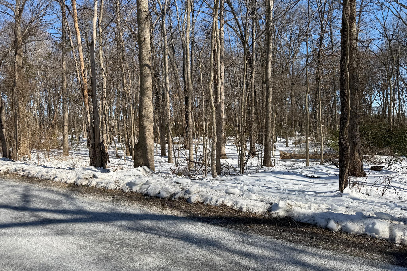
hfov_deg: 71.5
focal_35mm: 25
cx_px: 204
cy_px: 134
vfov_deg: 51.3
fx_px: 283
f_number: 1.78
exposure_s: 1/4673
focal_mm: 6.76
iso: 80
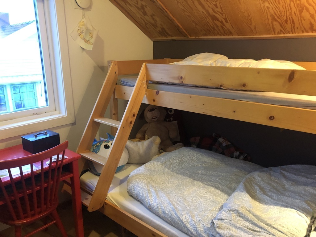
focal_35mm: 28
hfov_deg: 63.4
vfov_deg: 49.7
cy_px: 118
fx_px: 256
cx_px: 158
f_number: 1.8
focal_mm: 4
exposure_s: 1/5
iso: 80
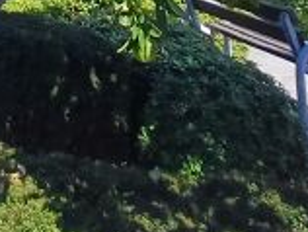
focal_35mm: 81
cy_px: -259
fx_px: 722
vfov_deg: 14.5
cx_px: -45
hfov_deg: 22.5
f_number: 2.2
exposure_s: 1/754
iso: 40
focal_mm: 1.64
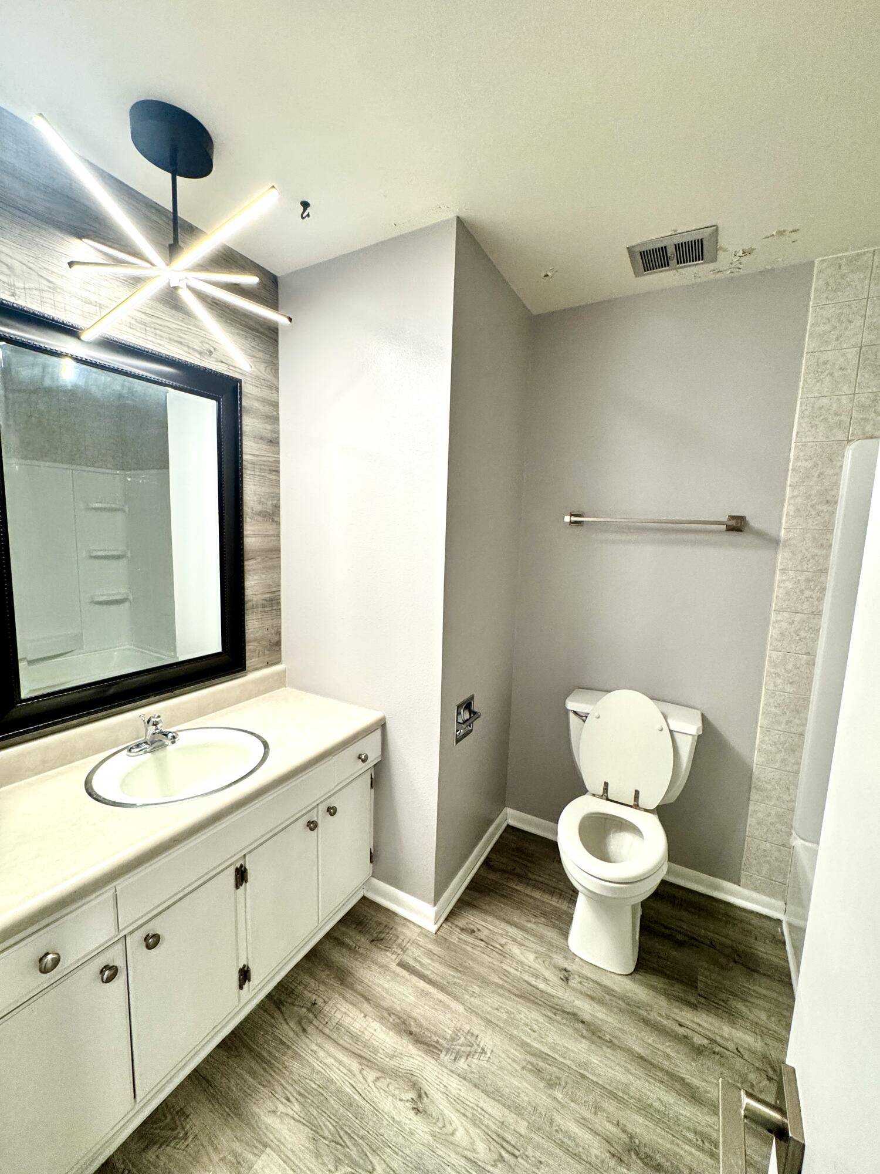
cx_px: 440
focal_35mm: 14
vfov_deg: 102.1
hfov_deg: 85.7
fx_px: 475
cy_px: 587
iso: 200
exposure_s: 1/120
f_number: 2.2
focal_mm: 2.22
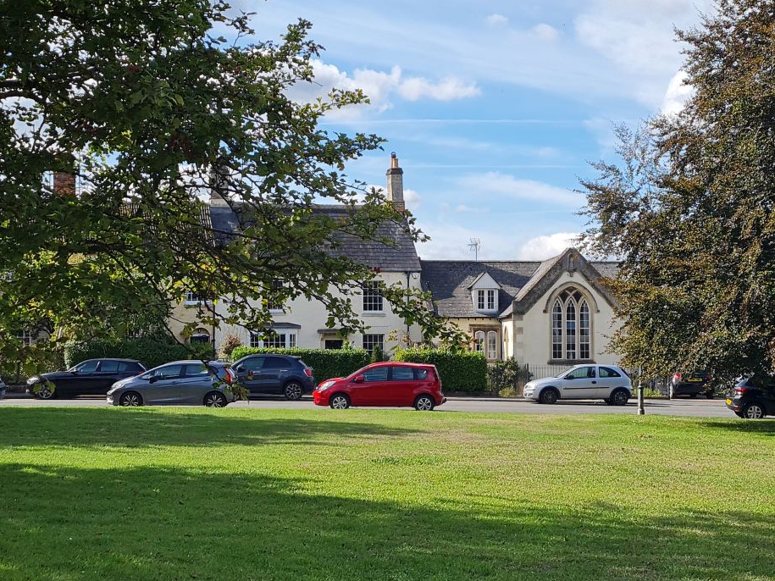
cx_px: 400
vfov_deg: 51.3
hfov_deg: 65.3
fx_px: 604
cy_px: 292
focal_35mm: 27
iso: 50
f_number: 1.8
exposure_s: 1/2421
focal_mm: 5.4
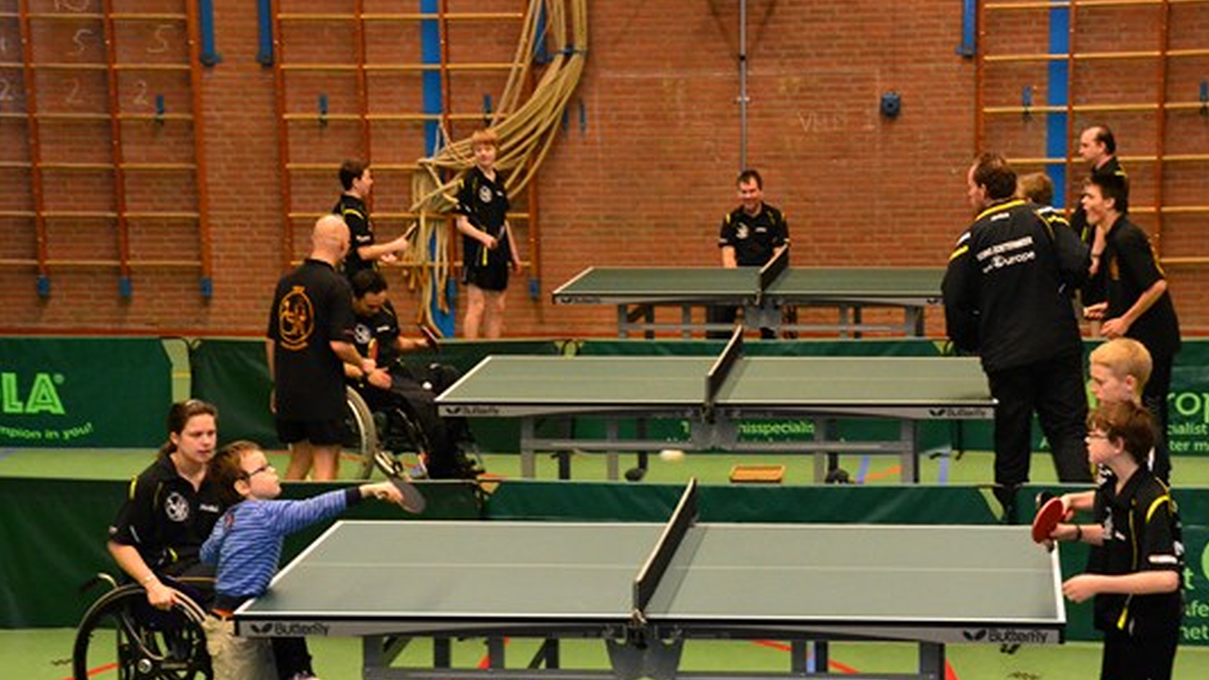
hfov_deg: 25.0
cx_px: 609
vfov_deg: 14.2
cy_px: 396
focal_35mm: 85
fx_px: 2724
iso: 3200
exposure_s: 1/60
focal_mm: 48
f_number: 10
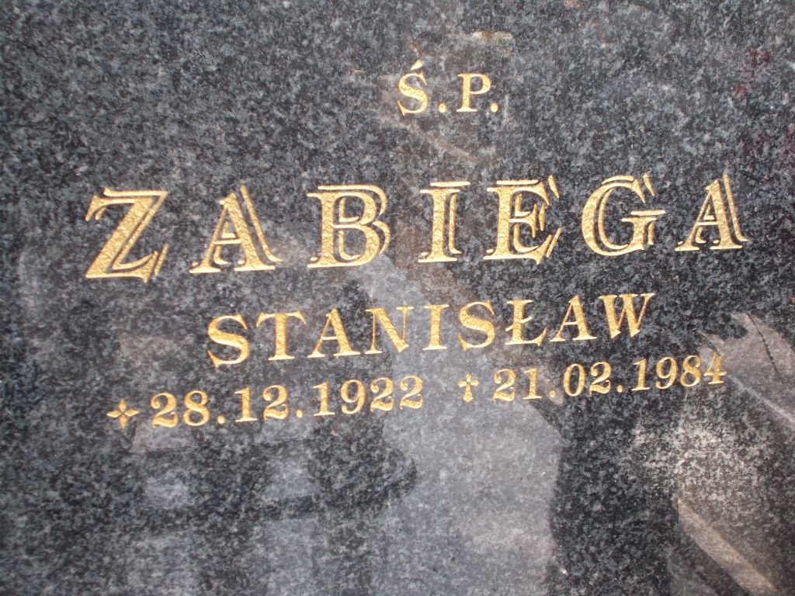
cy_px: 298
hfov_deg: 38.2
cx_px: 398
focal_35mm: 50
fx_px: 1148
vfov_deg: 29.1
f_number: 4.5
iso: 80
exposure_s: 1/40
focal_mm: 9
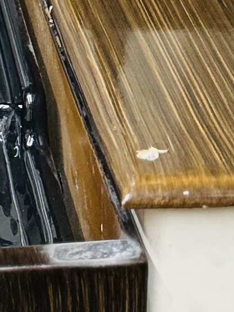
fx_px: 1568
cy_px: -79
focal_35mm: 174
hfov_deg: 8.2
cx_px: -192
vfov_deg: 11.1
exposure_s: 1/51
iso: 500
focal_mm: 6.86
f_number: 1.78
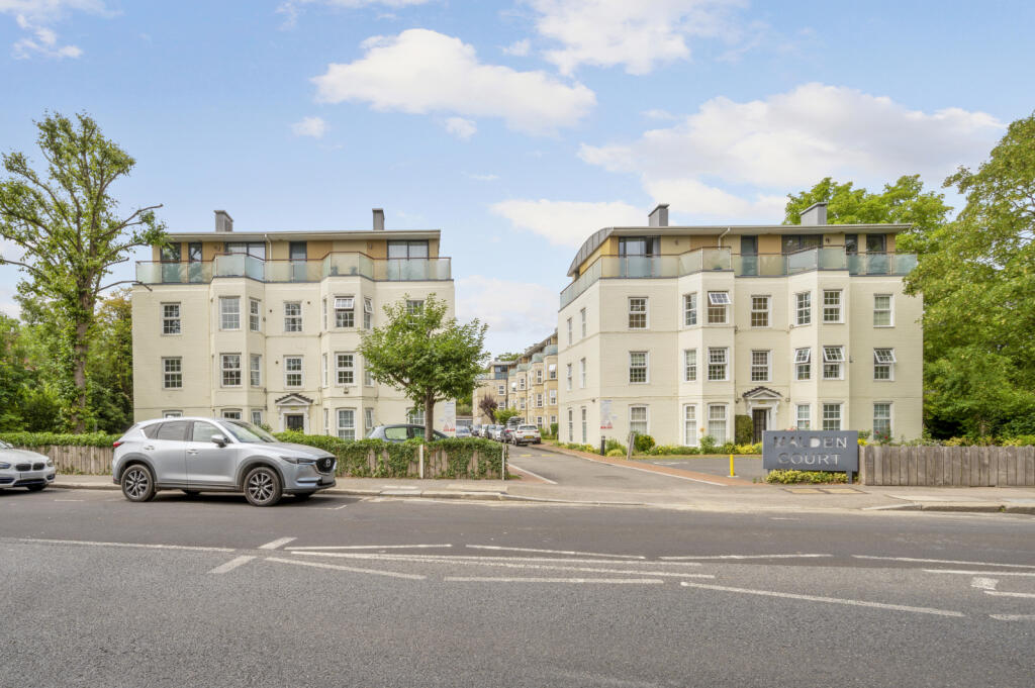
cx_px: 518
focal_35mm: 14
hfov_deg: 104.3
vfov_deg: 81.1
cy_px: 344
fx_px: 402
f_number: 16
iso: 200
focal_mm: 14
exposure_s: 1/100
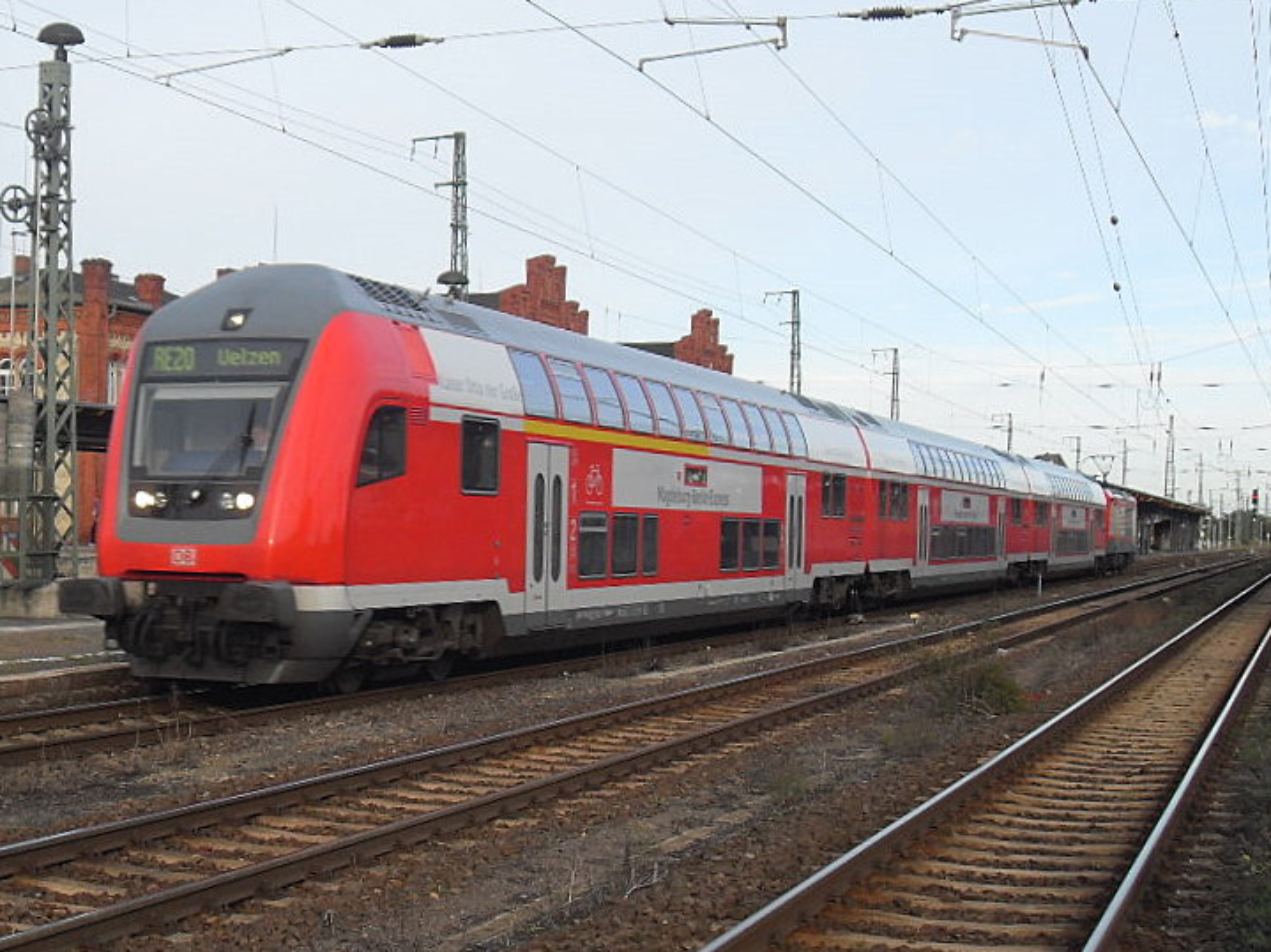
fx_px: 2093
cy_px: 516
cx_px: 445
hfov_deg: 33.5
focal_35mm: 57
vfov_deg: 25.6
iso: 80
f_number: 7.7
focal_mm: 7.1
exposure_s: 1/90
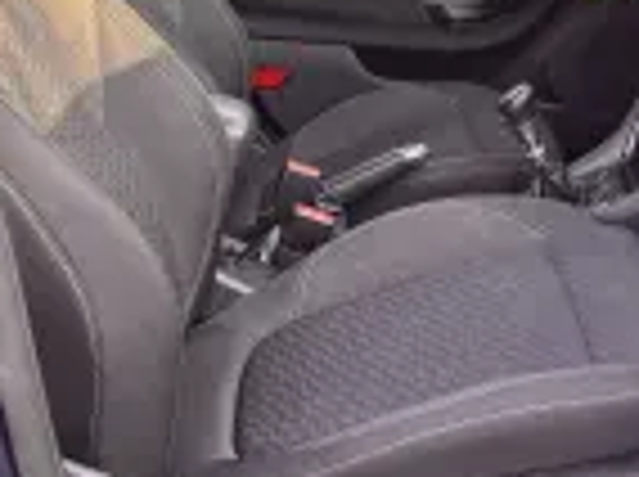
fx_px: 1216
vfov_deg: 22.1
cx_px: 590
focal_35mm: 66
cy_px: 144
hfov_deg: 28.2
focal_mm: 5.96
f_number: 1.6
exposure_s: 1/93
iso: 125
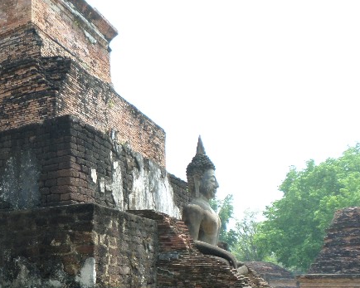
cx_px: 32
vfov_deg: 32.8
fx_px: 479
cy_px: 215
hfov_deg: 38.2
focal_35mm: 45
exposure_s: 1/350
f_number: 2.5
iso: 80
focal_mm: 4.5
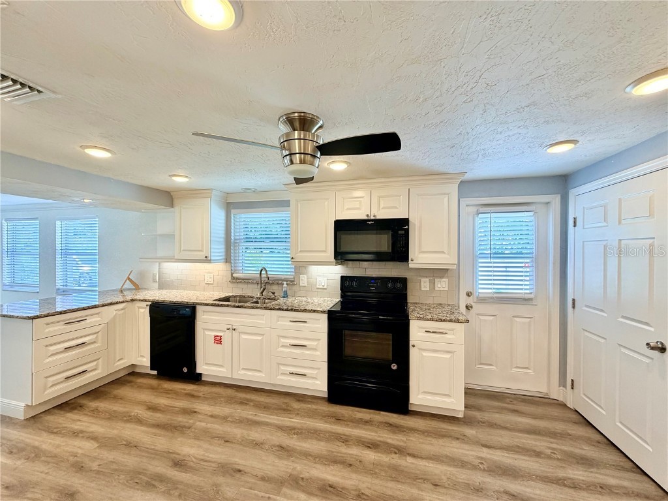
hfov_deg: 102.1
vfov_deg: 85.7
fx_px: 270
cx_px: 334
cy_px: 250
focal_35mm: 14
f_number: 2.2
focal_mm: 2.22
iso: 100
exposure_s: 1/120
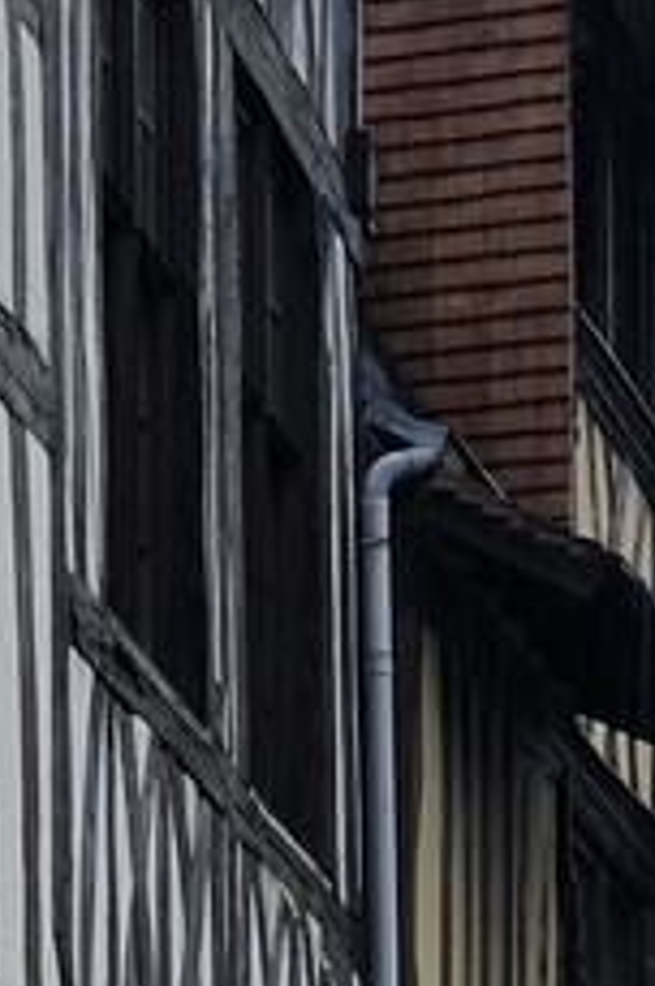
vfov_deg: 6.8
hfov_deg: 5.1
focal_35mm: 266
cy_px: 3156
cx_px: -17
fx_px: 7281
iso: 400
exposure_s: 1/60
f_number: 8
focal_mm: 38
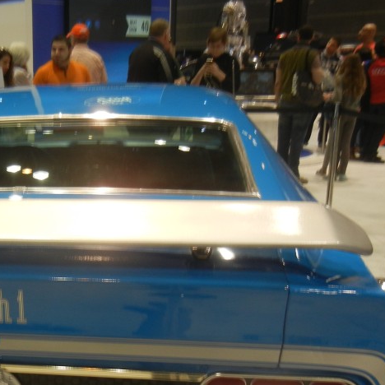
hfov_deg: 28.4
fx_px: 730
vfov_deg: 29.2
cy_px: 271
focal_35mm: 58
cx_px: 35
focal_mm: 5.4
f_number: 3.5
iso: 160
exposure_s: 1/38.3
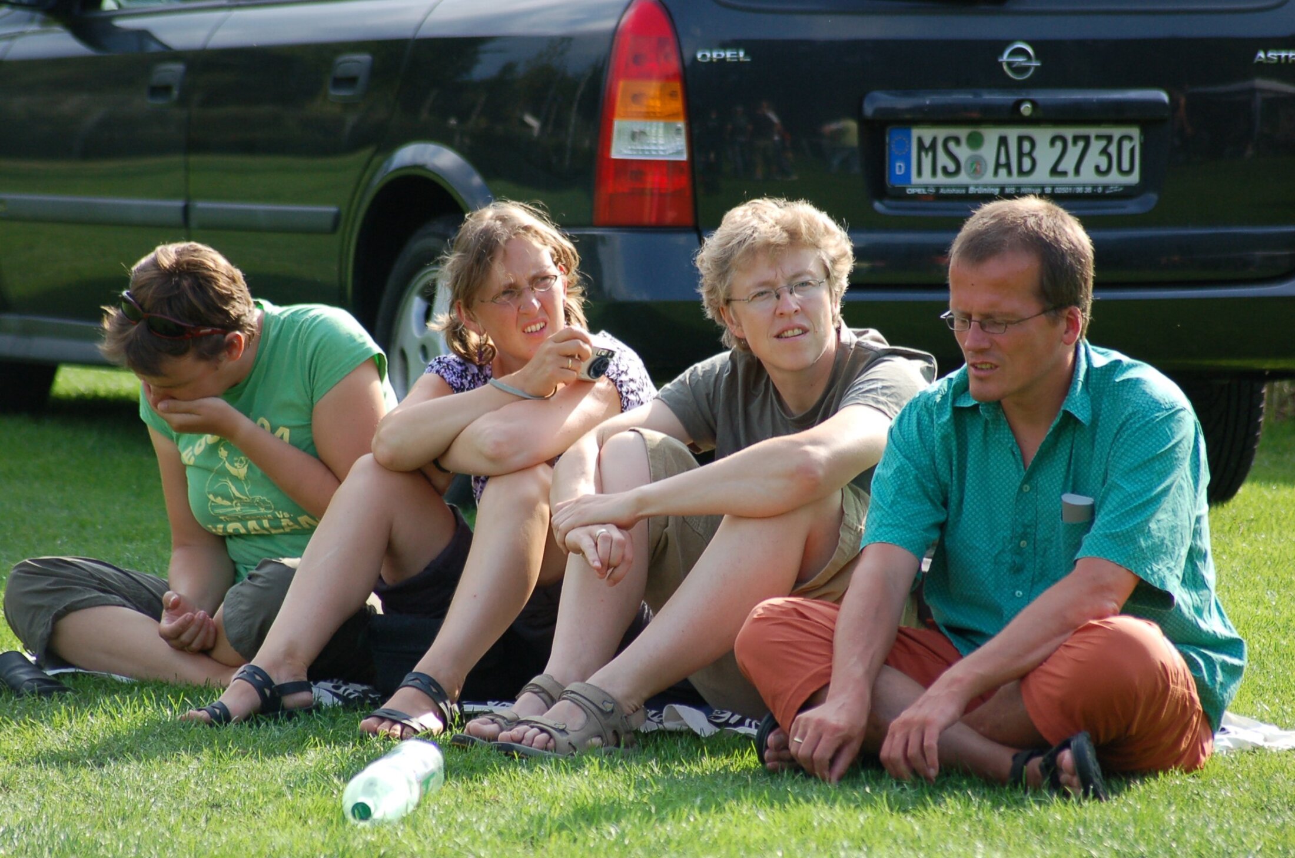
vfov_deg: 4.7
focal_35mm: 292
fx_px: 10502
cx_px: 648
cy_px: 429
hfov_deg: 7.1
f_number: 5
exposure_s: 1/800
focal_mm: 195
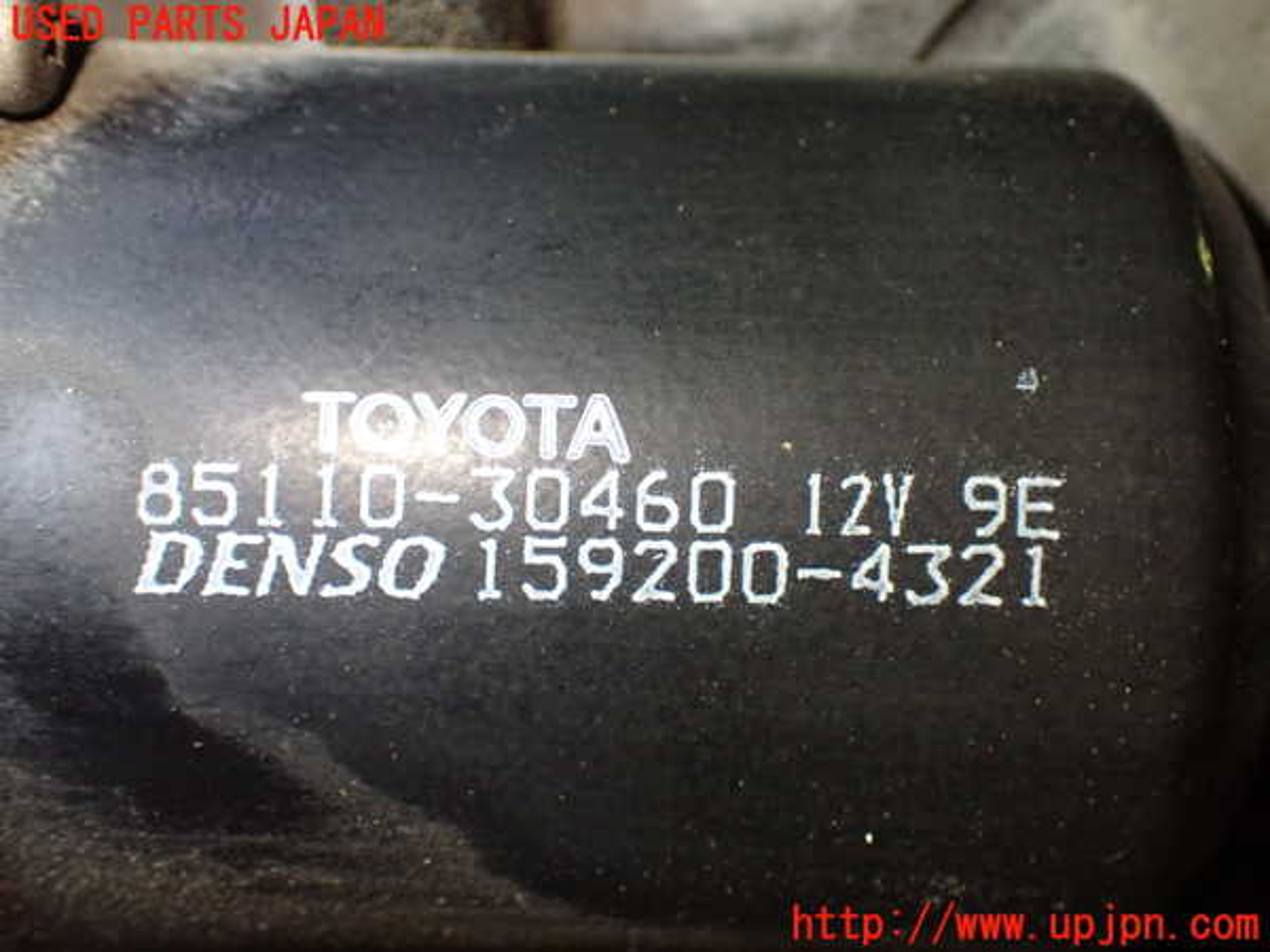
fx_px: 1724
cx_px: 635
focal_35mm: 47
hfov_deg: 40.4
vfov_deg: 30.9
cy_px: 476
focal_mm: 8.4
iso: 800
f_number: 3.1
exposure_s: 1/125
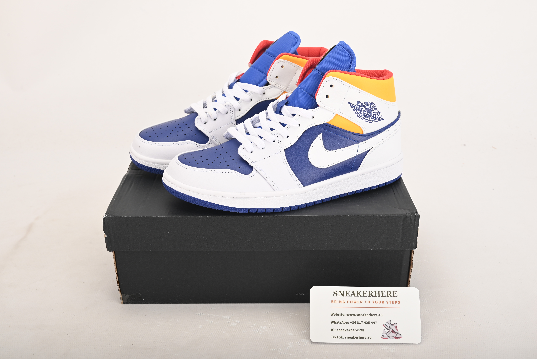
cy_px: 180
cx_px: 268
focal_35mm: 39
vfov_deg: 34.2
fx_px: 582
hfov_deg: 49.5
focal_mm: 39
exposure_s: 1/200
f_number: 11
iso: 100
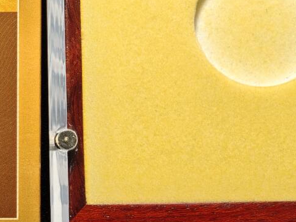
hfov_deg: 11.2
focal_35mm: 175
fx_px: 1496
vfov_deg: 8.5
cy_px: 35
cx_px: 45
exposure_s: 1/100
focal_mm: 9
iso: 800
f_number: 2
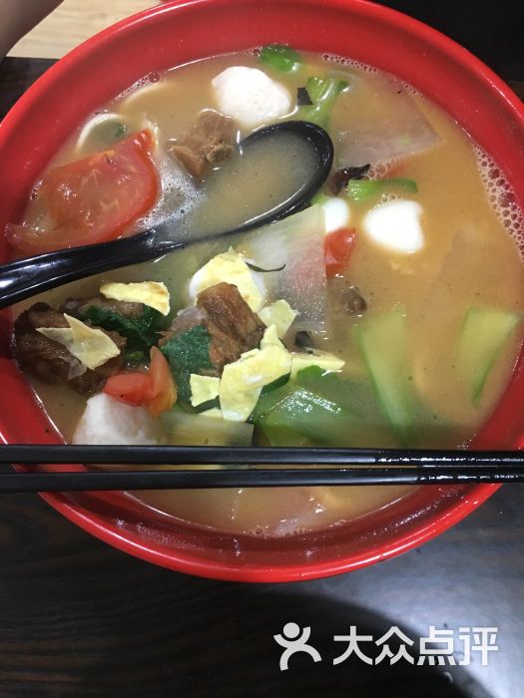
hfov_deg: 48.2
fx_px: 585
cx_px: 262
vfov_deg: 61.7
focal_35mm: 29
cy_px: 349
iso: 200
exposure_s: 1/20
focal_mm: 4.15
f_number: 2.2
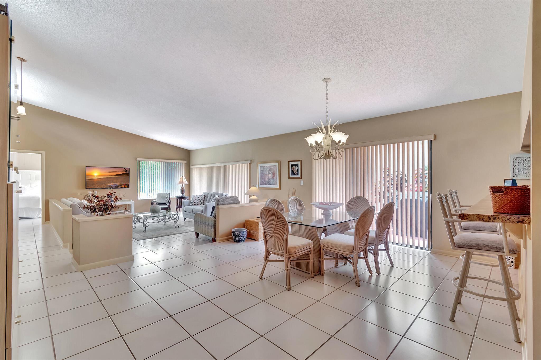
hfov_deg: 100.4
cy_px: 180
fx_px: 225
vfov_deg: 77.3
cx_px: 270
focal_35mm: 15
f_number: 8
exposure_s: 1/20
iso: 1000
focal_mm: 10
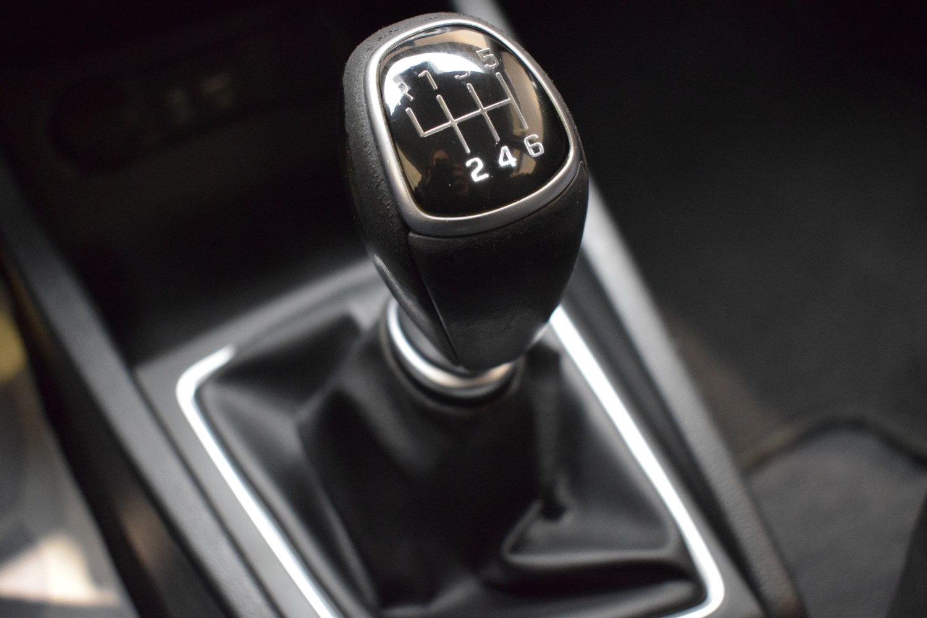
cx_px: 464
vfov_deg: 34.2
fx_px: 1004
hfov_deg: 49.6
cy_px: 309
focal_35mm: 39
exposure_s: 1/25
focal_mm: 26
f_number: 4
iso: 3200
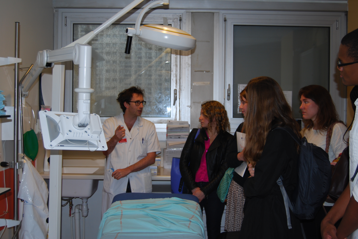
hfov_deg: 43.6
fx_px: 448
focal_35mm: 45
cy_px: 120
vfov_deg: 29.9
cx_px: 179
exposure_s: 1/60
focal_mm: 30
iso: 200
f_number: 4.2
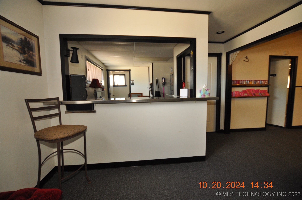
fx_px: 126
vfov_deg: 77.2
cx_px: 151
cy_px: 100
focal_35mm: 15
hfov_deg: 100.5
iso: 560
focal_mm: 10
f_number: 4
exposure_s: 1/60
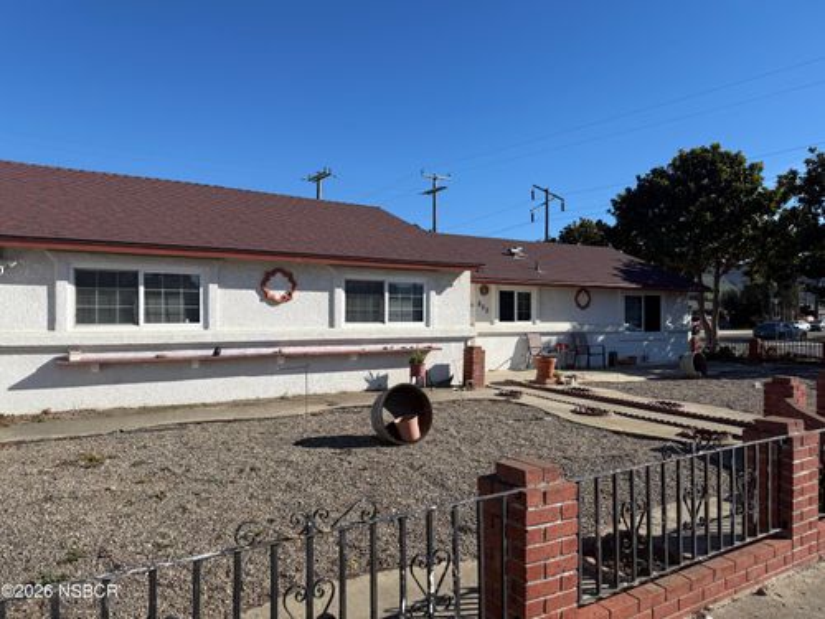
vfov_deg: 56.8
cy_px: 310
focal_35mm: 24
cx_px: 412
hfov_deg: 71.6
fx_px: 572
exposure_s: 1/5714
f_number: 1.78
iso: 80
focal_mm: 6.76
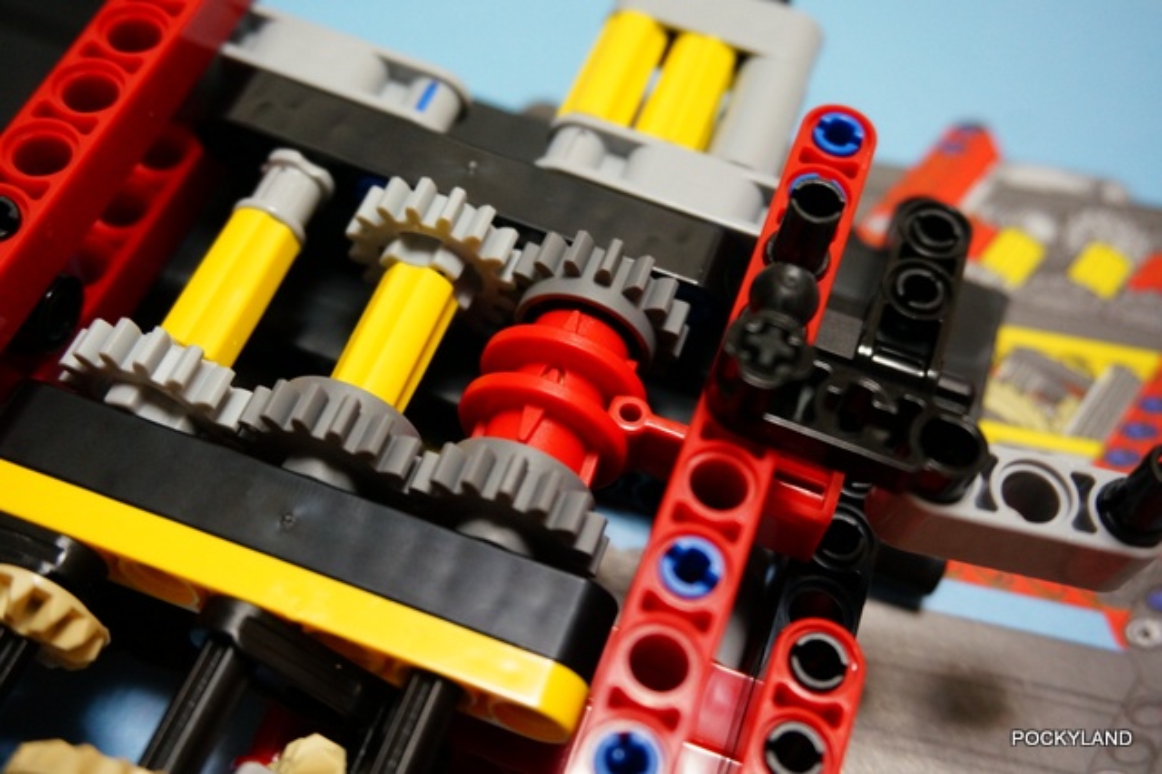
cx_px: 581
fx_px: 1355
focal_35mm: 42
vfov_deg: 31.9
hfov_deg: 46.4
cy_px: 387
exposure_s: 1/40
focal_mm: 28
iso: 1600
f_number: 5
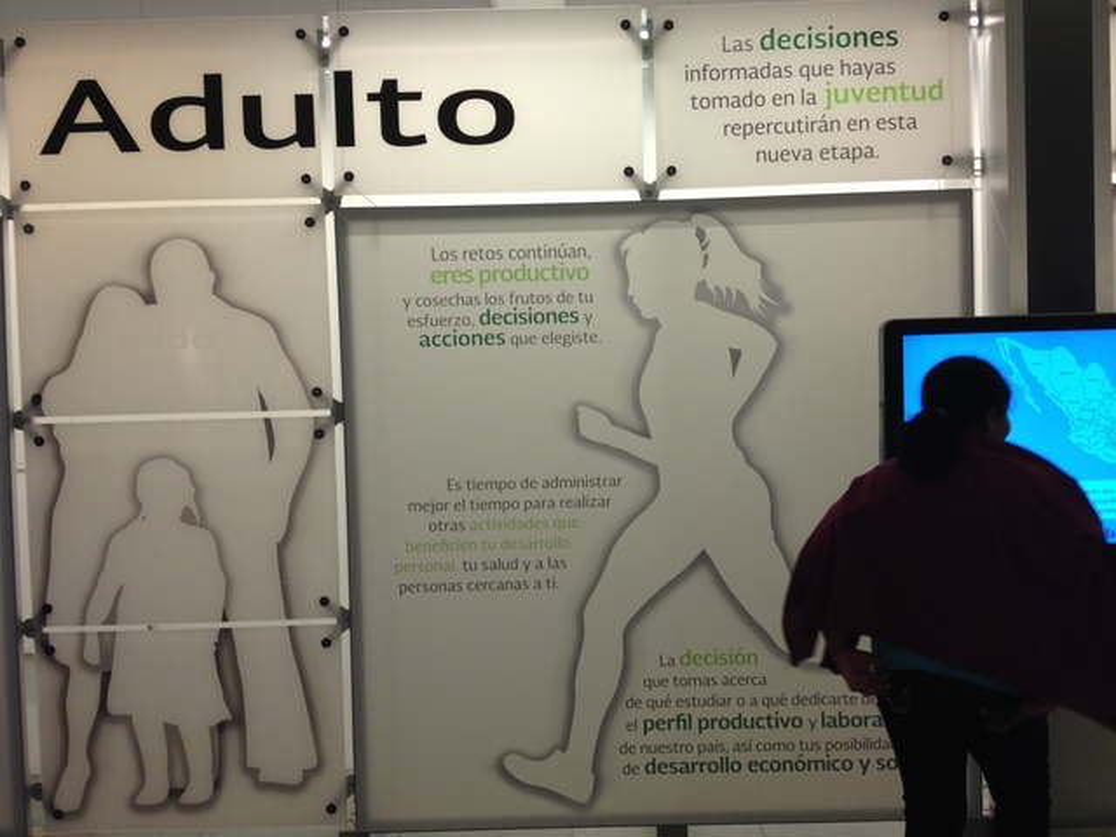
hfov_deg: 52.6
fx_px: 1128
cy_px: 418
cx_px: 558
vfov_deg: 40.7
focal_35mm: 35
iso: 50
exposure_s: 1/30
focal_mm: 4.28
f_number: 2.4
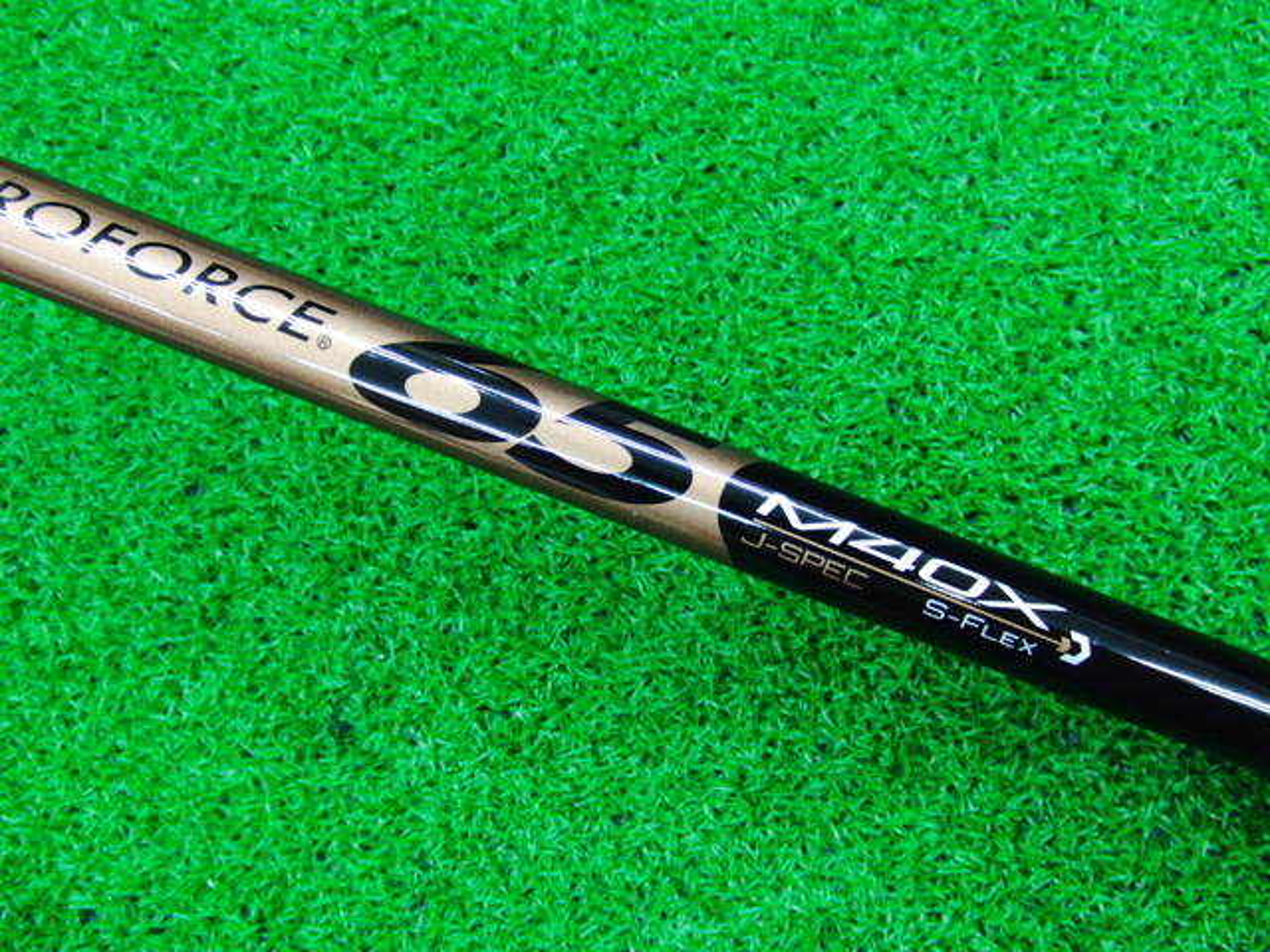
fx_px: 1357
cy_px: 476
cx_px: 635
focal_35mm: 37
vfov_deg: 38.7
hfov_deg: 50.1
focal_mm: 6.42
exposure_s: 1/20
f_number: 3.6
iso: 400
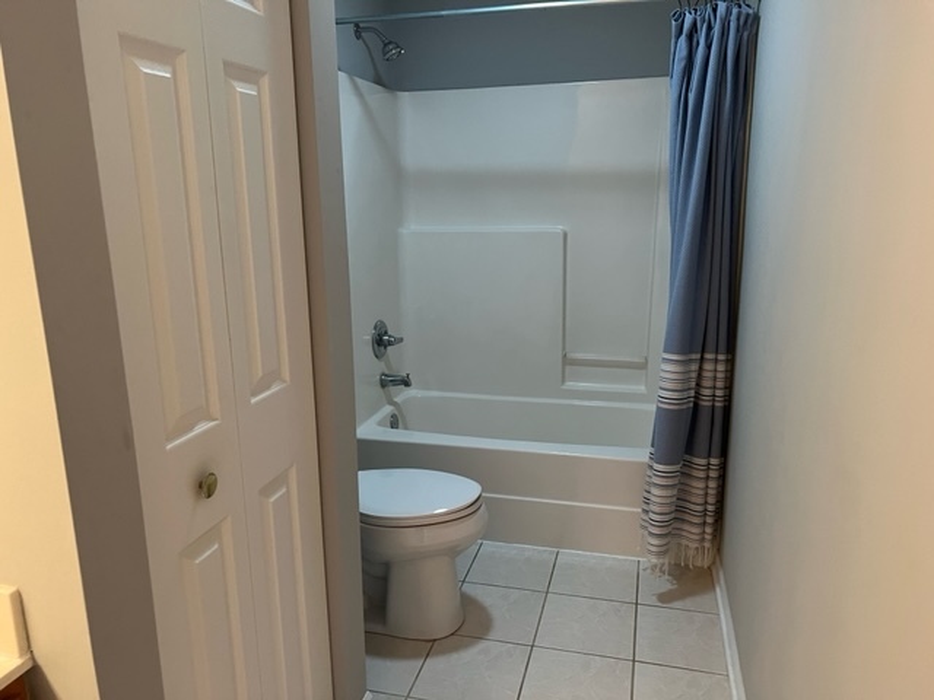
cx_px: 467
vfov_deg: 53.1
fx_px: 702
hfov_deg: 67.3
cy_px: 350
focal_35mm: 26
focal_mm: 5.7
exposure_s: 1/60
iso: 160
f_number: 1.5
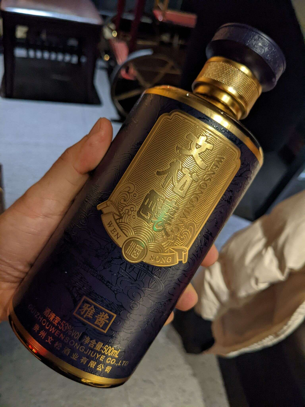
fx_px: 317
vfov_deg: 65.3
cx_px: 152
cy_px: 204
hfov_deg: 51.4
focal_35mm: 27
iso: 380
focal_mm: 4.38
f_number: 1.73
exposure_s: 1/25
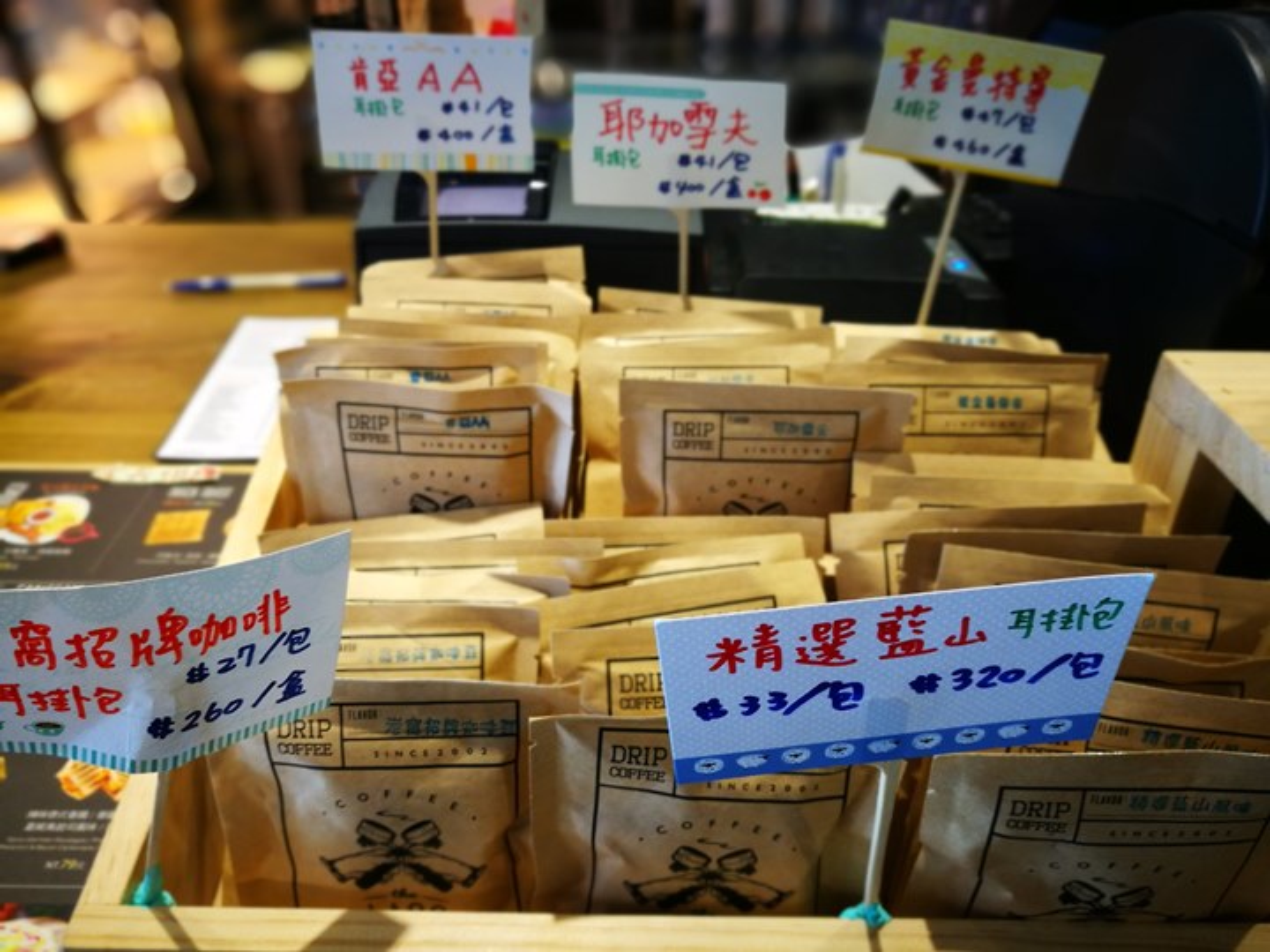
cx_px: 635
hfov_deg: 65.3
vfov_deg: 51.4
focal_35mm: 27
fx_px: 991
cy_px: 476
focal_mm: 4.5
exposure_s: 1/30
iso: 200
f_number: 4
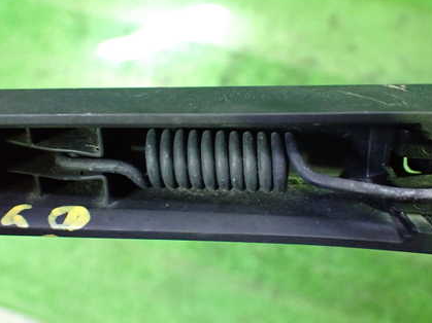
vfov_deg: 33.5
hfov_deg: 43.8
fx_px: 536
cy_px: 184
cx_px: 242
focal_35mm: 43
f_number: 2.3
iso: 1000
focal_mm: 5.4
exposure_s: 1/30
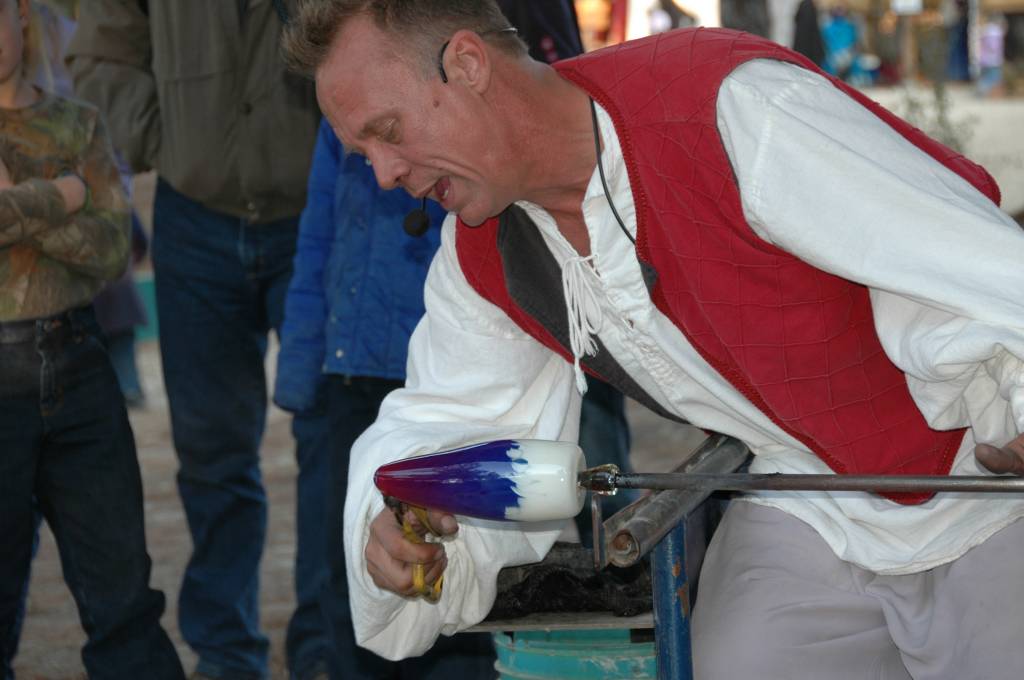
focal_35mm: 123
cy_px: 340
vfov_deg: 11.1
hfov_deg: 16.7
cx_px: 512
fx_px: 3494
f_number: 5.3
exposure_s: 1/40
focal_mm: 82
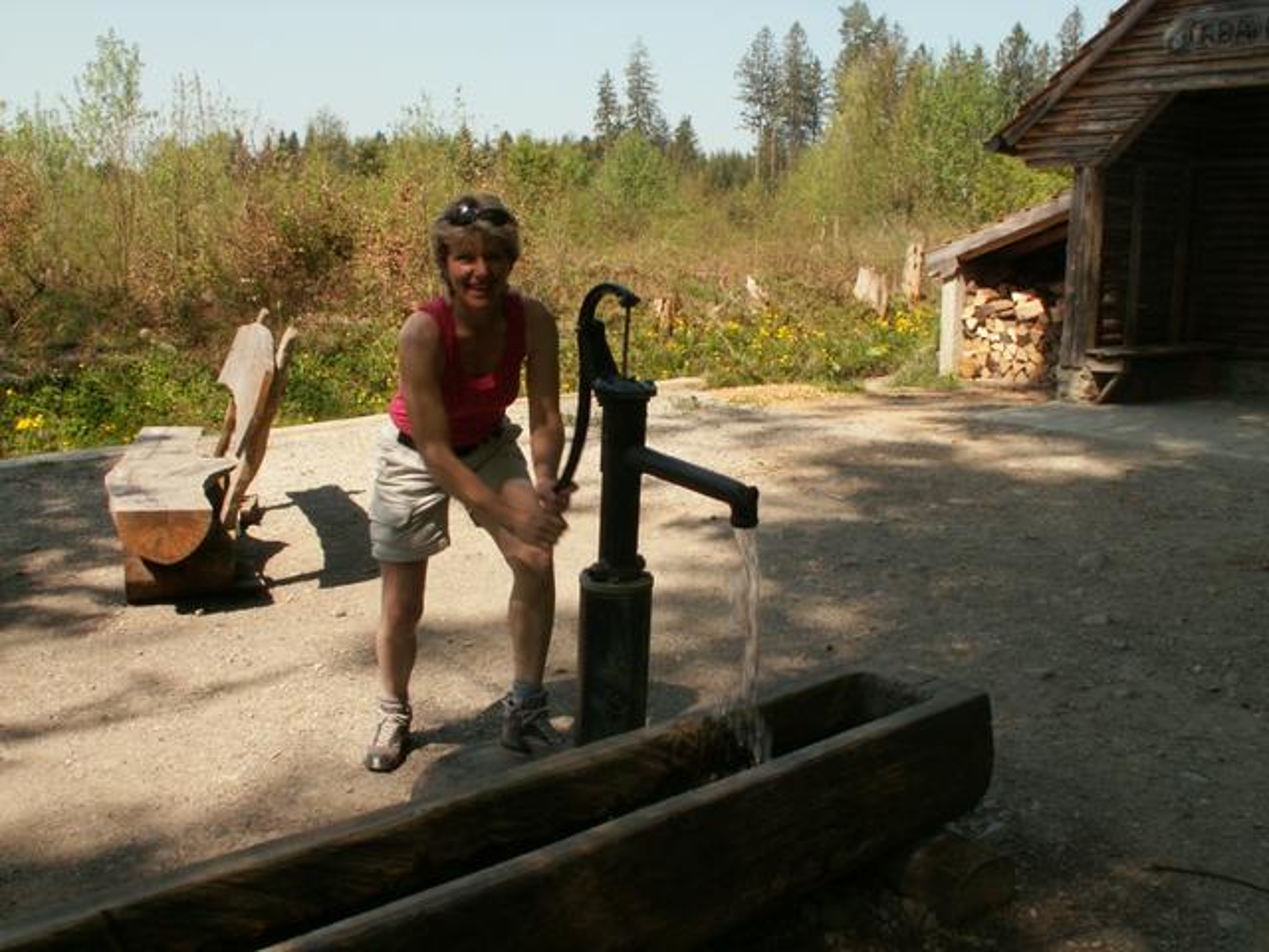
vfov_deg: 40.7
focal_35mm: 35
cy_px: 476
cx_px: 634
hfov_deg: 52.6
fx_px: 1283
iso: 50
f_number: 8
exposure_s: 1/80
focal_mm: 5.86
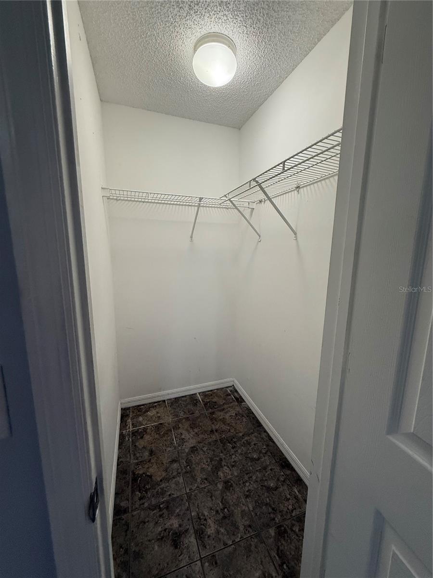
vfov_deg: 102.1
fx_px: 233
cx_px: 216
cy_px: 289
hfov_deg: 85.7
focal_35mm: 14
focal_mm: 2.22
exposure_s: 1/120
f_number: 2.2
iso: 320
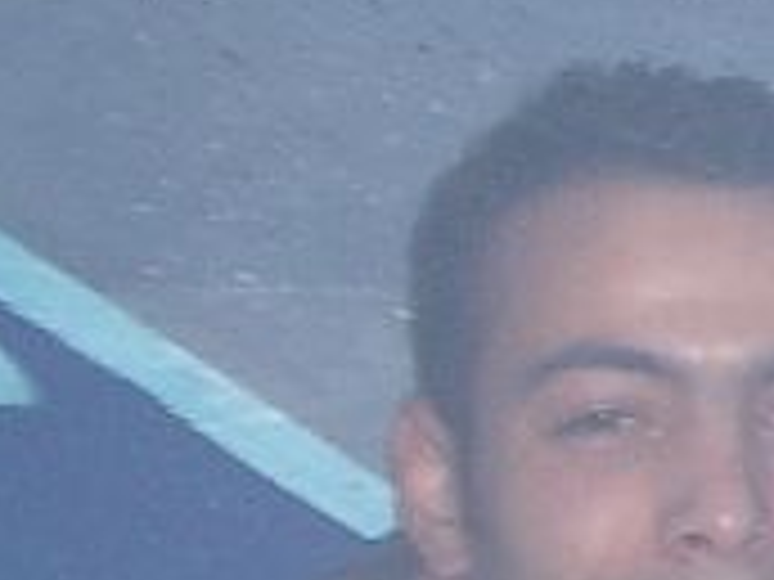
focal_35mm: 208
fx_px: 4651
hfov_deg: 8.6
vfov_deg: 7.0
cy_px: 904
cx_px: 1930
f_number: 2.6
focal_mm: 5.8
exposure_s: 1/40
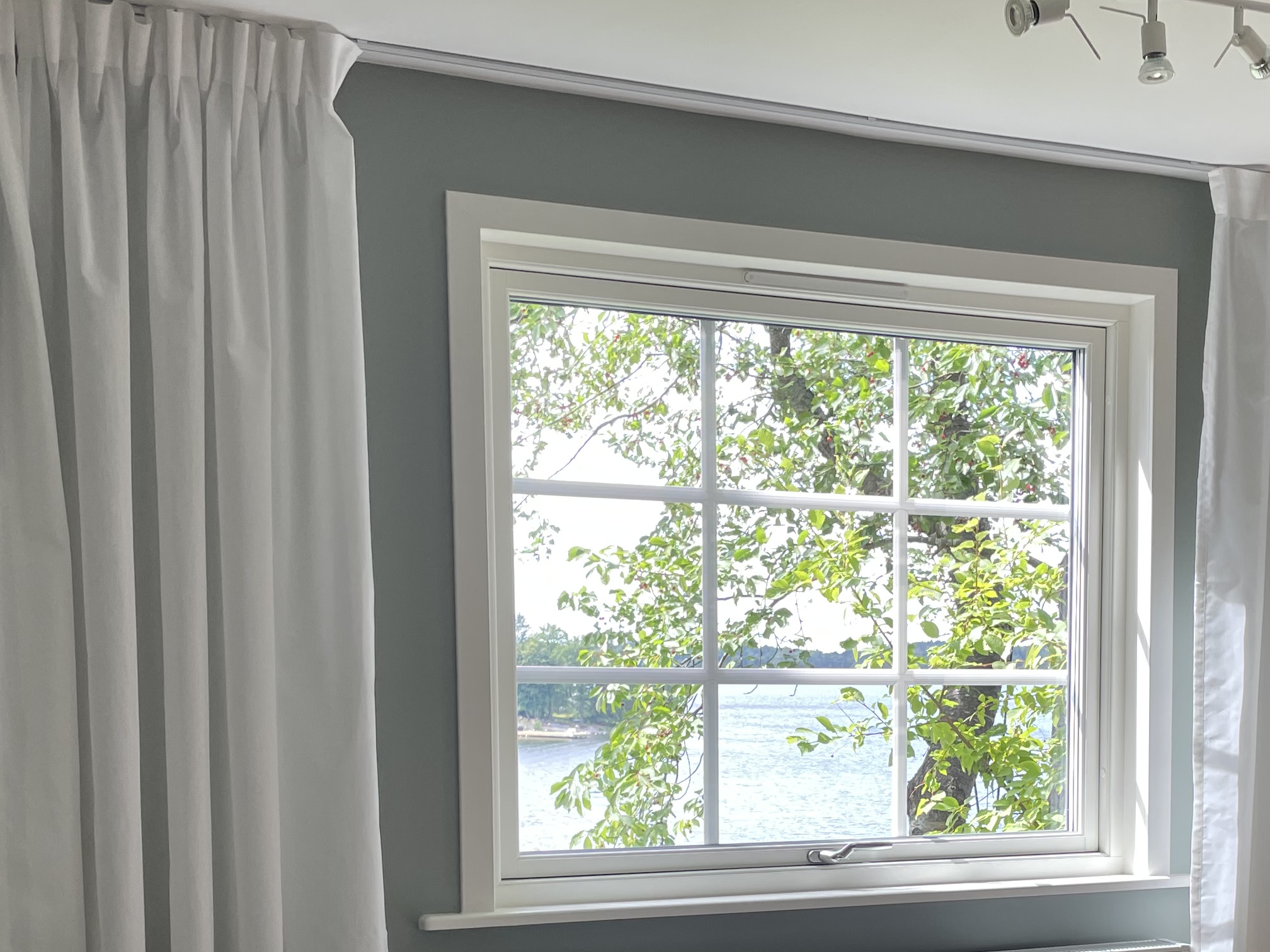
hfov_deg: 36.3
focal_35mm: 52
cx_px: 876
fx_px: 1908
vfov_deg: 27.2
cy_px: 834
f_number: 1.6
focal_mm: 4.2
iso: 40
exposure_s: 1/121
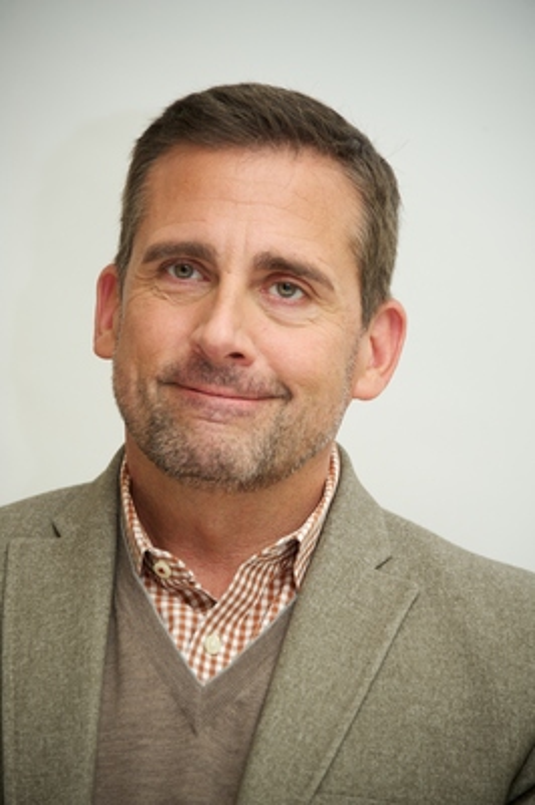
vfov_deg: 9.0
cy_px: 402
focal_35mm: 230
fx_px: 5136
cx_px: 268
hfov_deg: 6.0
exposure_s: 1/60
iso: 500
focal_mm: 230
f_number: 5.6
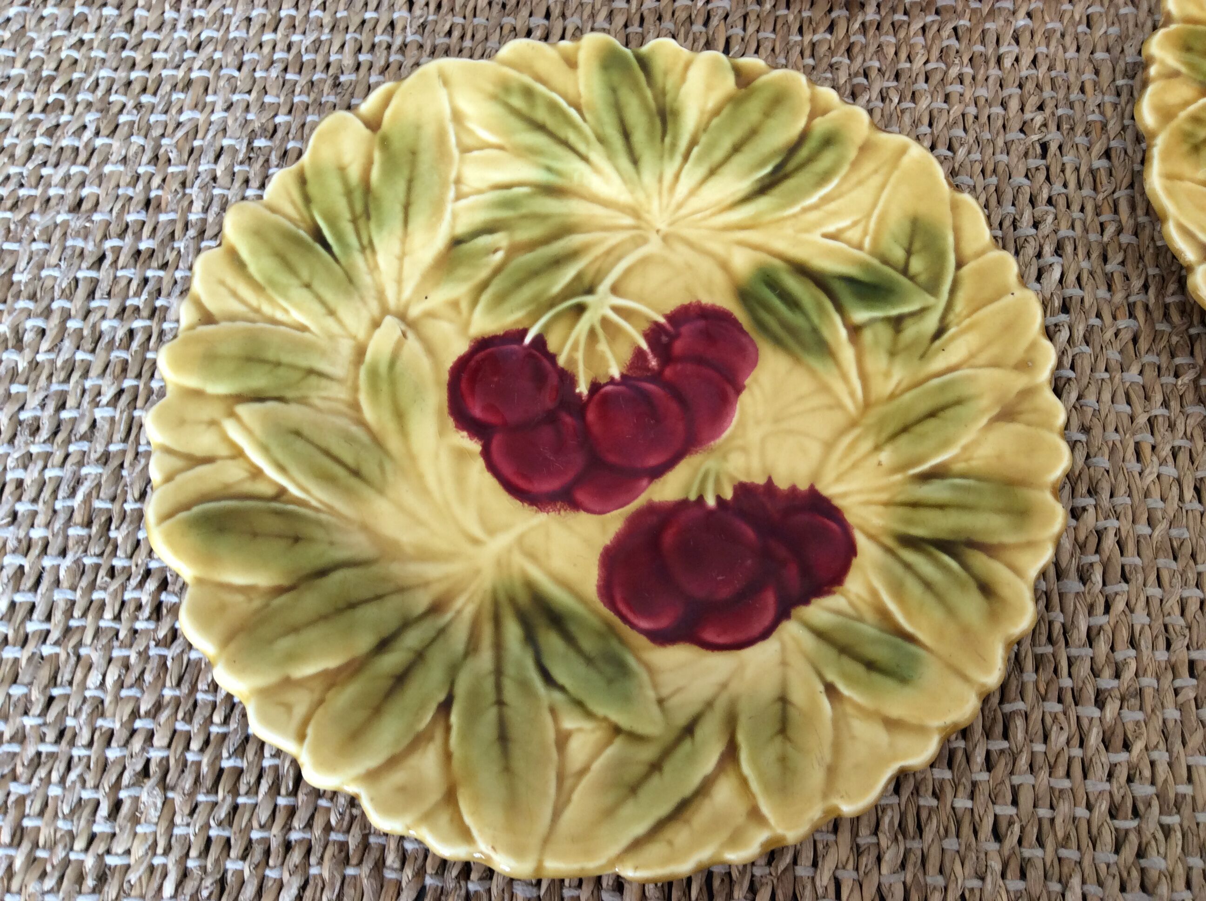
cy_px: 450
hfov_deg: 56.9
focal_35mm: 32
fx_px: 1113
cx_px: 603
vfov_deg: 44.1
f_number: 2.4
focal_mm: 3.3
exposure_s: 1/25
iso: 32
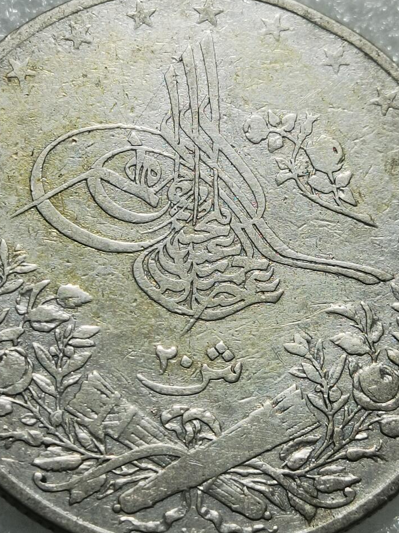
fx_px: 1891
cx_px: 182
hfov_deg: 12.0
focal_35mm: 123
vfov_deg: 16.0
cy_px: 240
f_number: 1.9
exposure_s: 1/113
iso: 50
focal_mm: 6.67
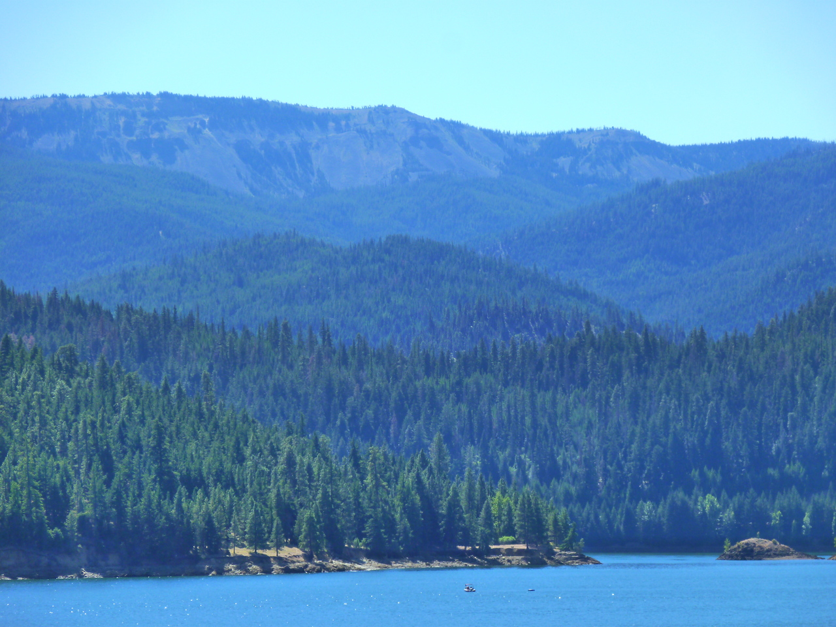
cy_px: 314
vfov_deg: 10.0
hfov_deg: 13.3
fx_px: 3598
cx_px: 418
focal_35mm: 149
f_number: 5.6
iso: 200
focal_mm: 26.7
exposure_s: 1/160
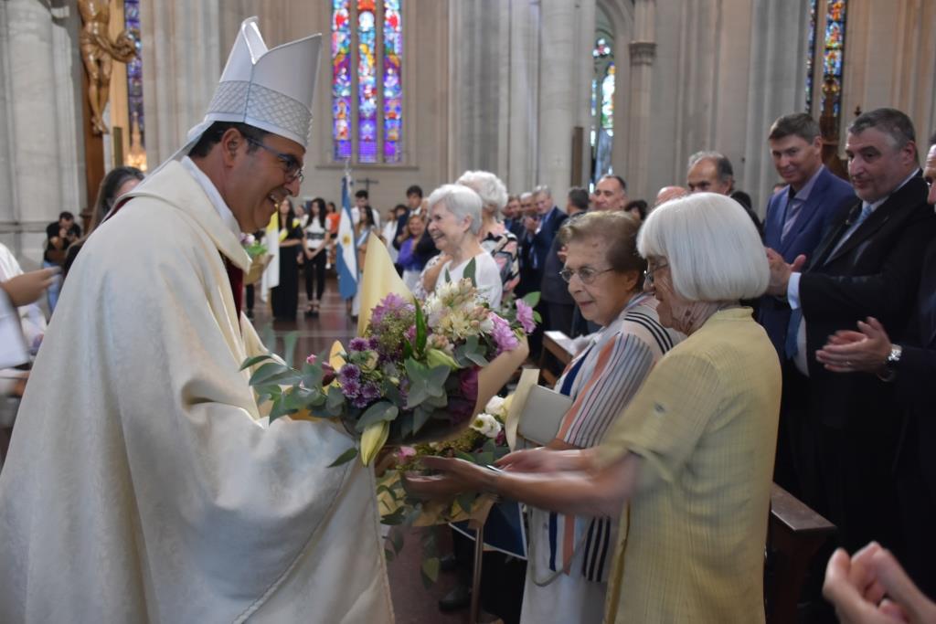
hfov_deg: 61.9
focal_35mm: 30
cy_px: 312
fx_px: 780
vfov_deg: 43.6
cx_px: 468
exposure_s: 1/25
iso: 1250
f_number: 3.5
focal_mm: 20
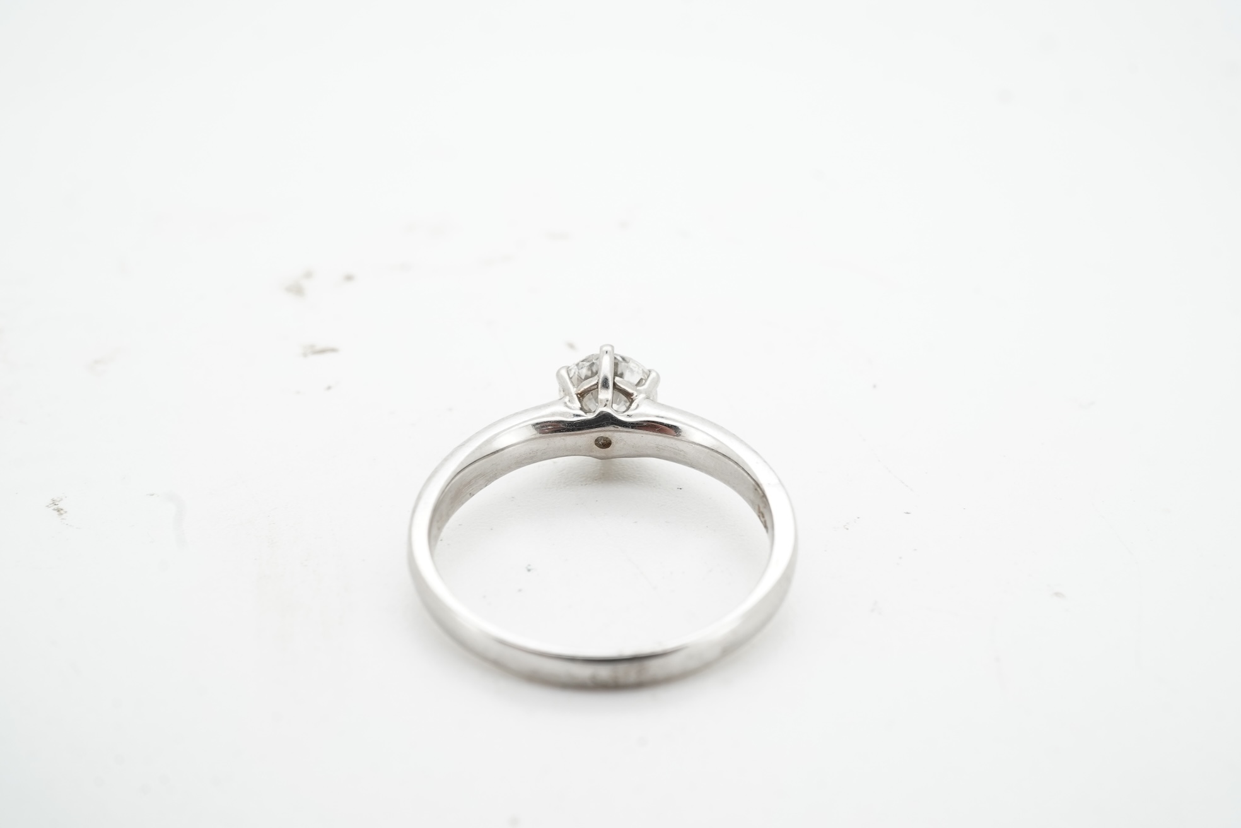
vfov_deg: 29.9
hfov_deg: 43.6
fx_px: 1551
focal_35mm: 45
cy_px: 414
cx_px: 620
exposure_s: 1/100
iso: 250
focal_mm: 30
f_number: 22
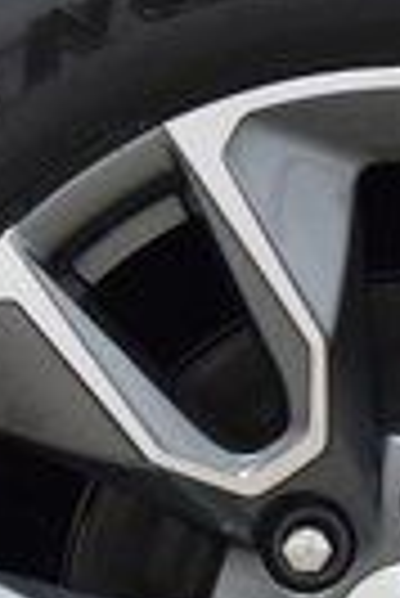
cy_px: 650
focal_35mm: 360
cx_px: 431
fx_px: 5984
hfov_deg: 3.8
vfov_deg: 5.7
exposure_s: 1/60
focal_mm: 50
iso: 1600
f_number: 5
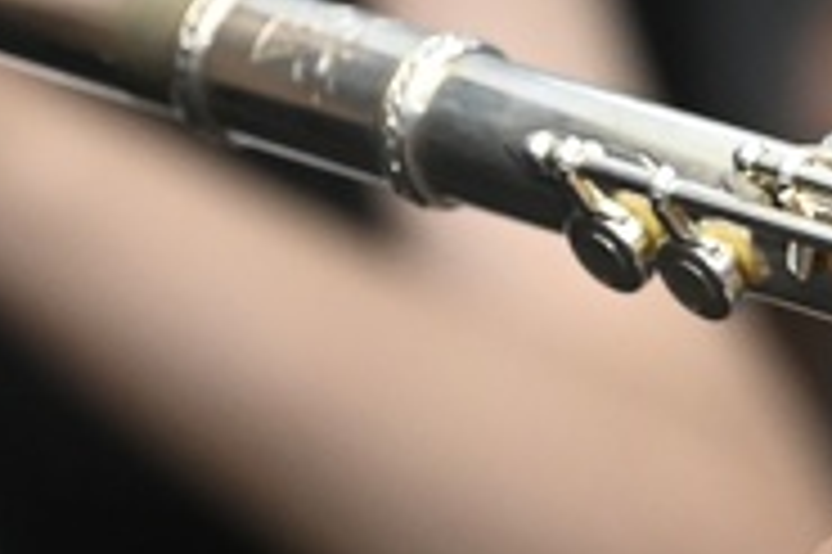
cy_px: 342
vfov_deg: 2.0
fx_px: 15609
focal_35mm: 676
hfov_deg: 3.0
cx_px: 1529
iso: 2500
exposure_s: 1/160
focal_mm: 102
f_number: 4.5
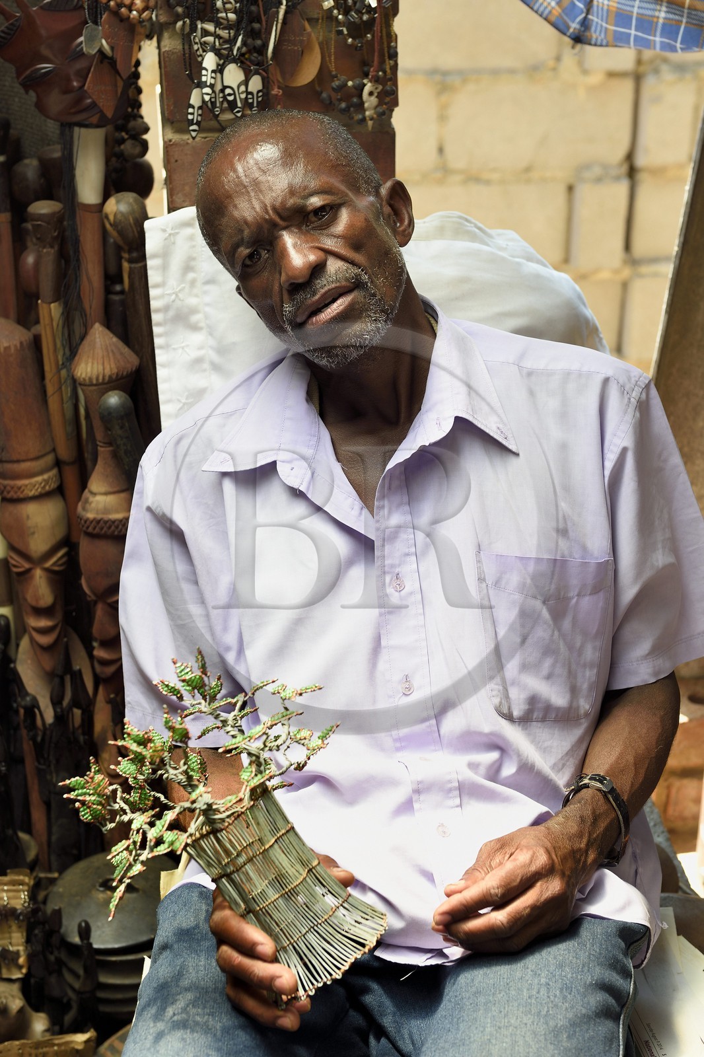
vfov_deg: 35.6
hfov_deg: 24.2
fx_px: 1643
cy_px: 528
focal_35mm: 56
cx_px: 352
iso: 200
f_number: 5.6
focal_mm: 56
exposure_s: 1/80
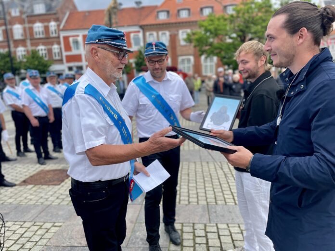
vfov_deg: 53.1
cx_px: 168
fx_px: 252
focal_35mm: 26
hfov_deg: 67.3
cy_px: 126
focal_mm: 4.2
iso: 50
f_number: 1.6
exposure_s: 1/1335
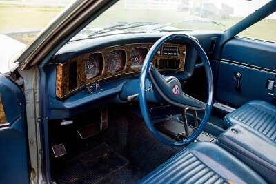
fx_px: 245
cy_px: 92
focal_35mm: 32
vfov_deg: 41.1
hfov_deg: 58.7
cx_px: 138
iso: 640
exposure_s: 1/250
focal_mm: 32
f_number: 4
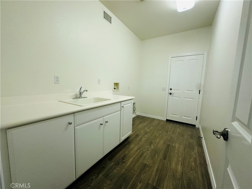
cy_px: 94
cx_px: 126
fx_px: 102
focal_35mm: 14
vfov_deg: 85.7
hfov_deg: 102.1
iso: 250
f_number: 2.2
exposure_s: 1/60
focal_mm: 2.22
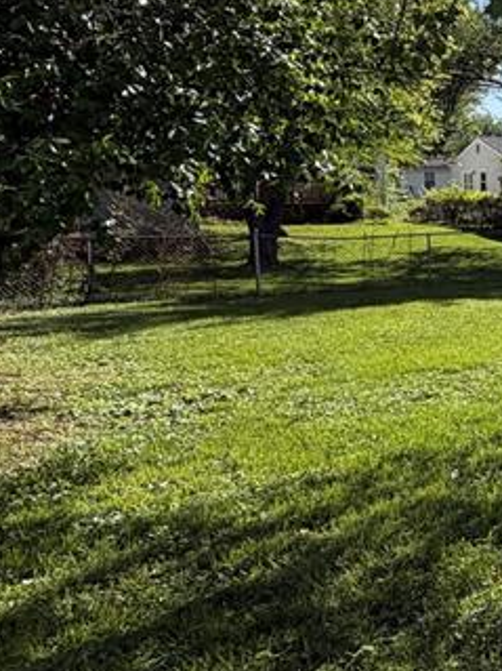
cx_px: 928
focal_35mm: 45
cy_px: 215
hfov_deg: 20.7
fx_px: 871
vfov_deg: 41.5
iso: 25
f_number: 2.2
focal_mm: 2.22
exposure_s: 1/809
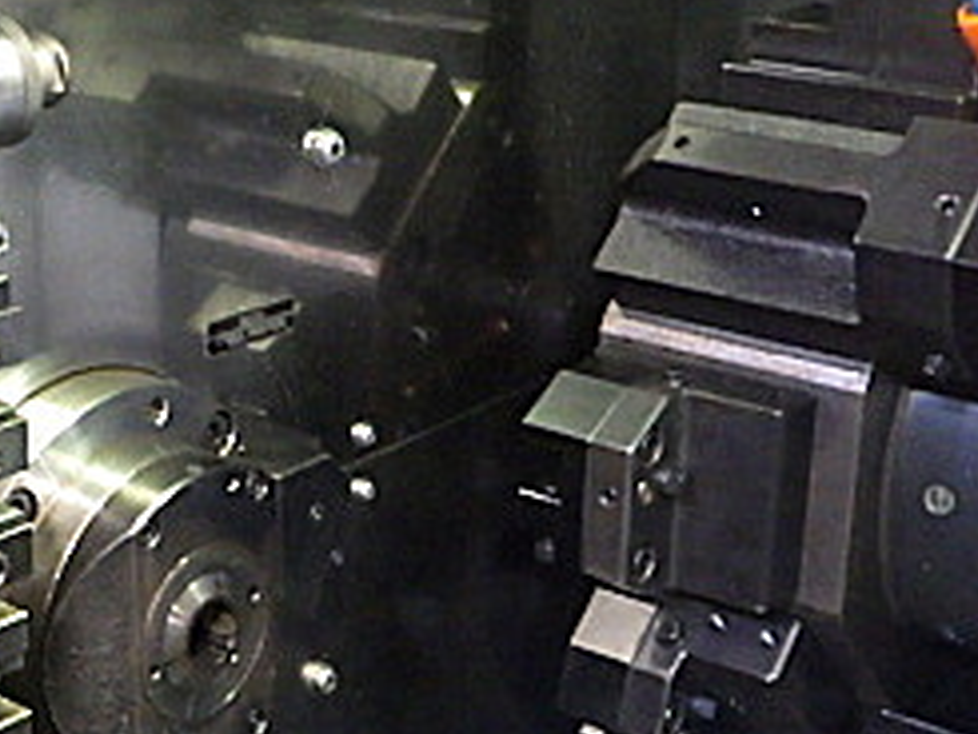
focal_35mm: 73
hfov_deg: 26.4
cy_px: 423
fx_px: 2063
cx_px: 279
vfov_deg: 20.2
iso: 1600
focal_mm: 5
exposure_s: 1/20
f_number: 3.5
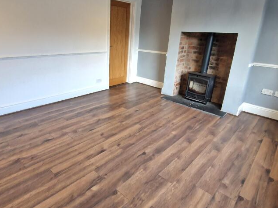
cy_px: 88
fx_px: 169
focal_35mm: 21
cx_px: 121
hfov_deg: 78.6
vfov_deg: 63.1
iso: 200
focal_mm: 2.2
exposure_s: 1/50
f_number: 2.2
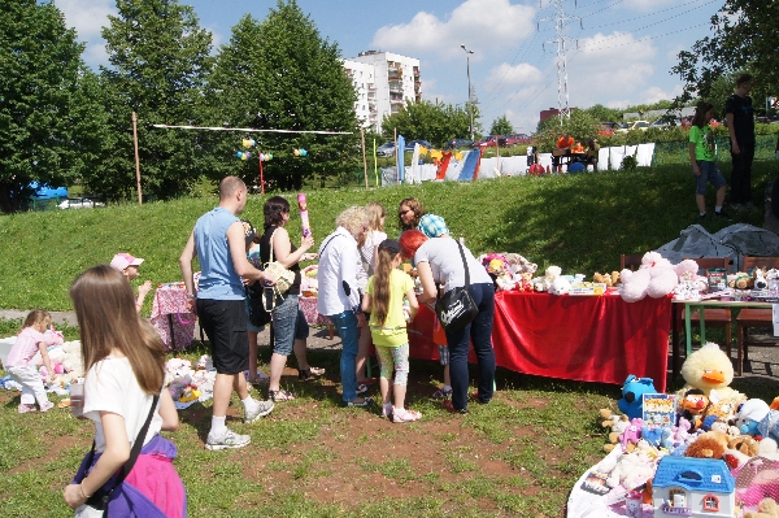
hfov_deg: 57.3
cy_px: 259
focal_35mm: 33
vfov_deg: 39.9
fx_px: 713
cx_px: 390
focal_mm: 22
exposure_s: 1/160
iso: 200
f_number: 16
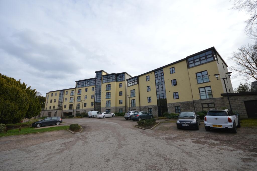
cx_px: 128
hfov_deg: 100.4
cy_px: 86
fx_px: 107
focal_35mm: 15
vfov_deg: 77.2
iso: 100
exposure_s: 1/200
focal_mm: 10
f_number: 7.1
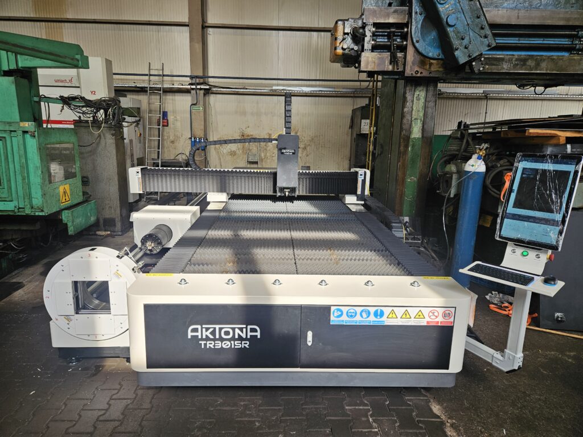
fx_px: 387
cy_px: 218
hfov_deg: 73.9
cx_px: 292
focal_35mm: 23
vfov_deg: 58.9
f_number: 1.8
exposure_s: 1/207
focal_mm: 5.4
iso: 40
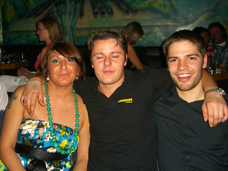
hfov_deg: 47.9
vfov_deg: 36.8
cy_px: 86
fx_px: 257
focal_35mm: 39
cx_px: 115
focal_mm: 7.9
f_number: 2.8
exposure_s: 1/60
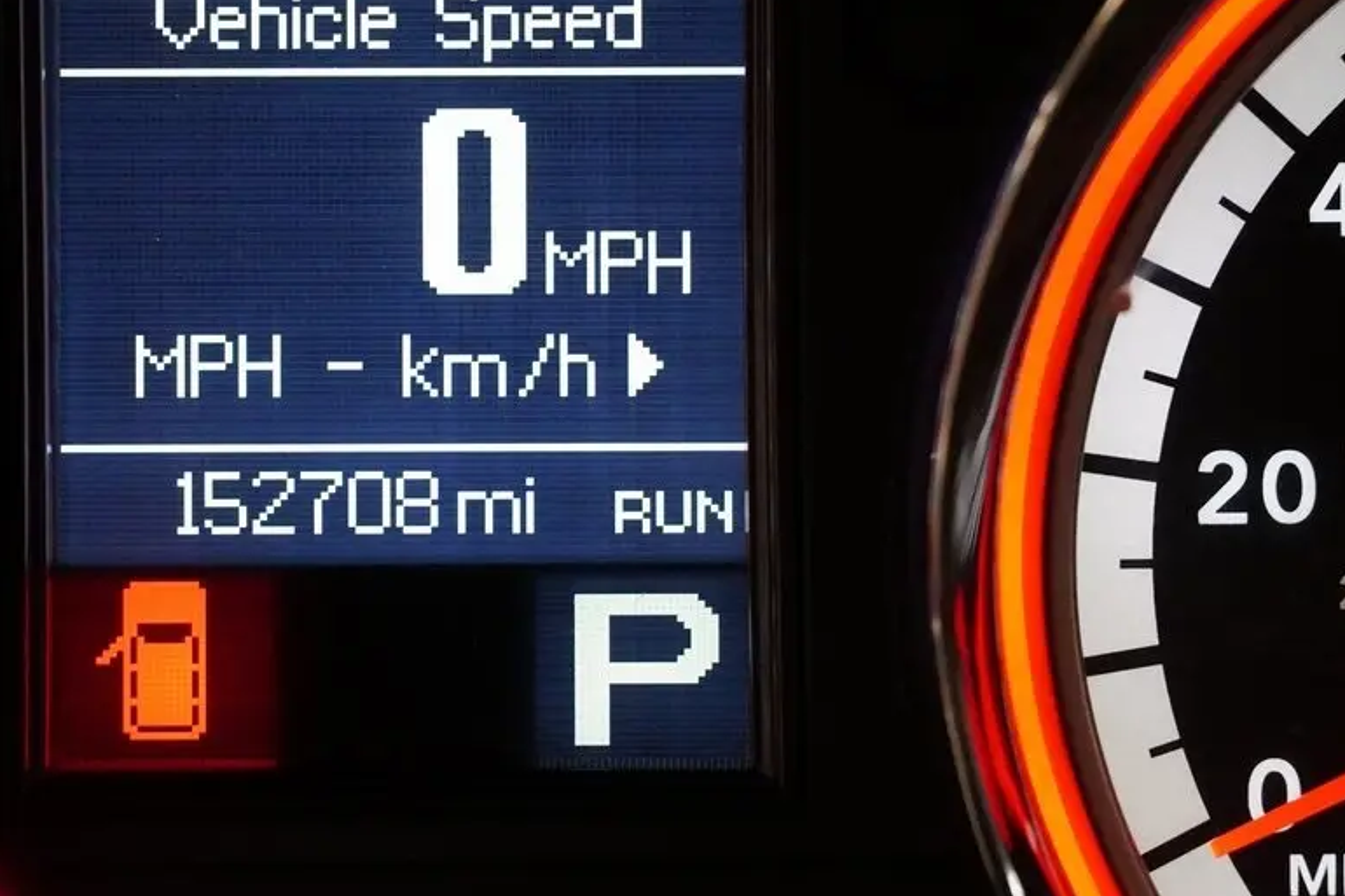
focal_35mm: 166
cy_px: 418
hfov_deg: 12.4
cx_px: 472
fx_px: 6188
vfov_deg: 8.3
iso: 6400
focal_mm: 83
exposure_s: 1/125
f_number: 5.6
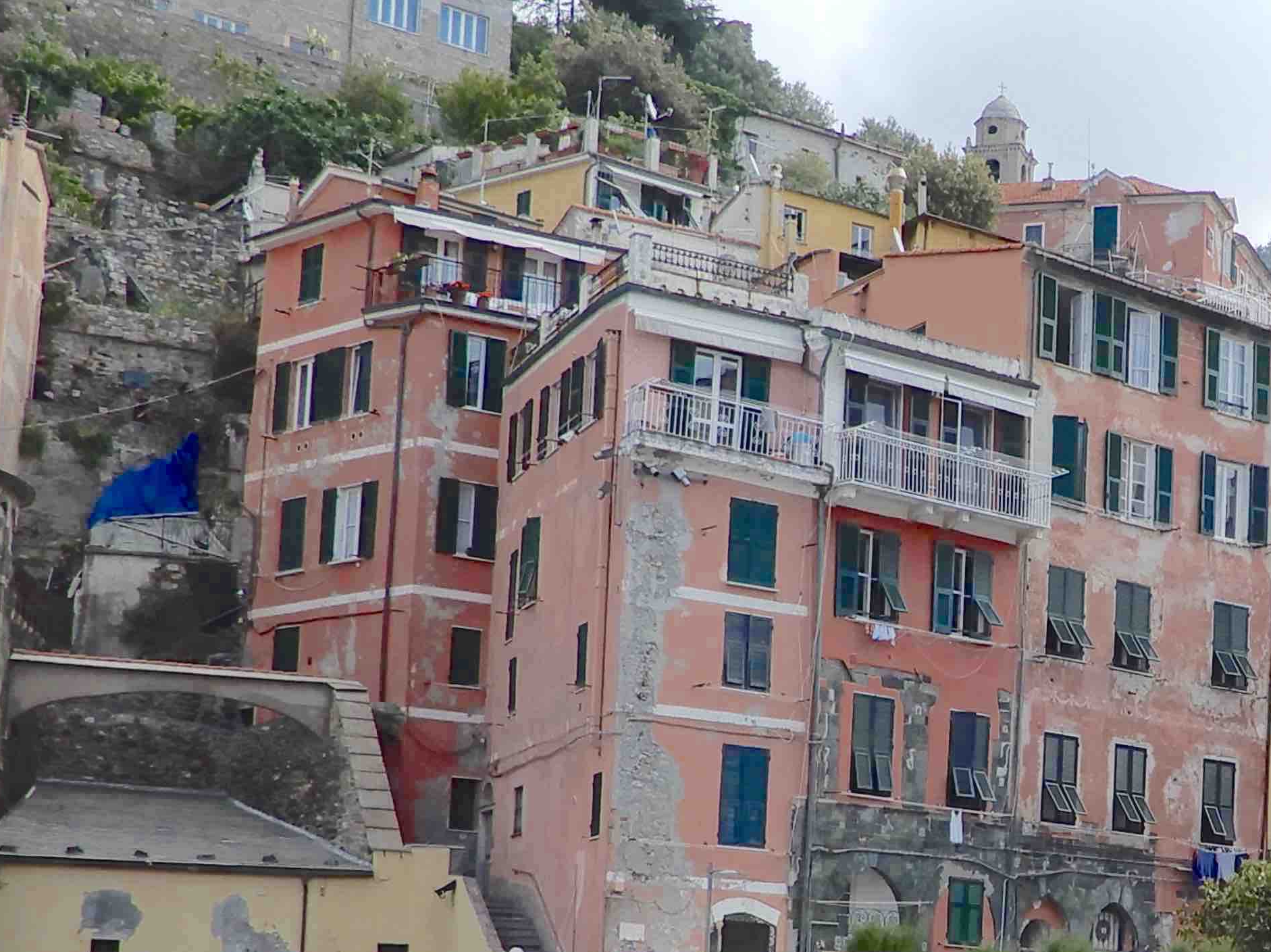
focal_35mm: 77
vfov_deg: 19.0
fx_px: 2825
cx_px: 1244
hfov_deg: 24.3
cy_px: 747
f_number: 3.5
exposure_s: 1/800
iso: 80
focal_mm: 5
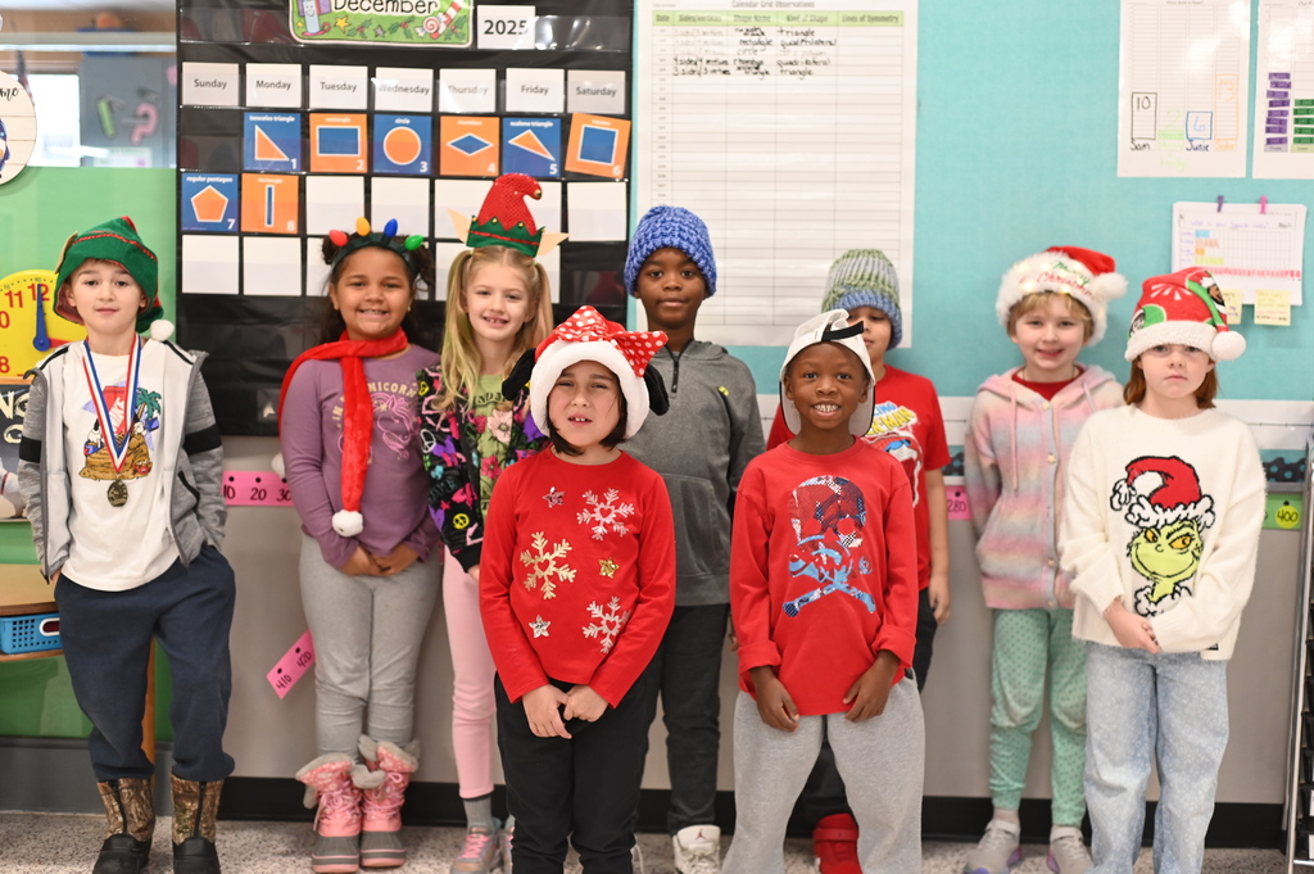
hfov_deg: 39.6
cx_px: 657
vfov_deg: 26.9
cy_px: 437
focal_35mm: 50
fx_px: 1823
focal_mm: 50
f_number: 2.8
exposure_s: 1/125
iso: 1100
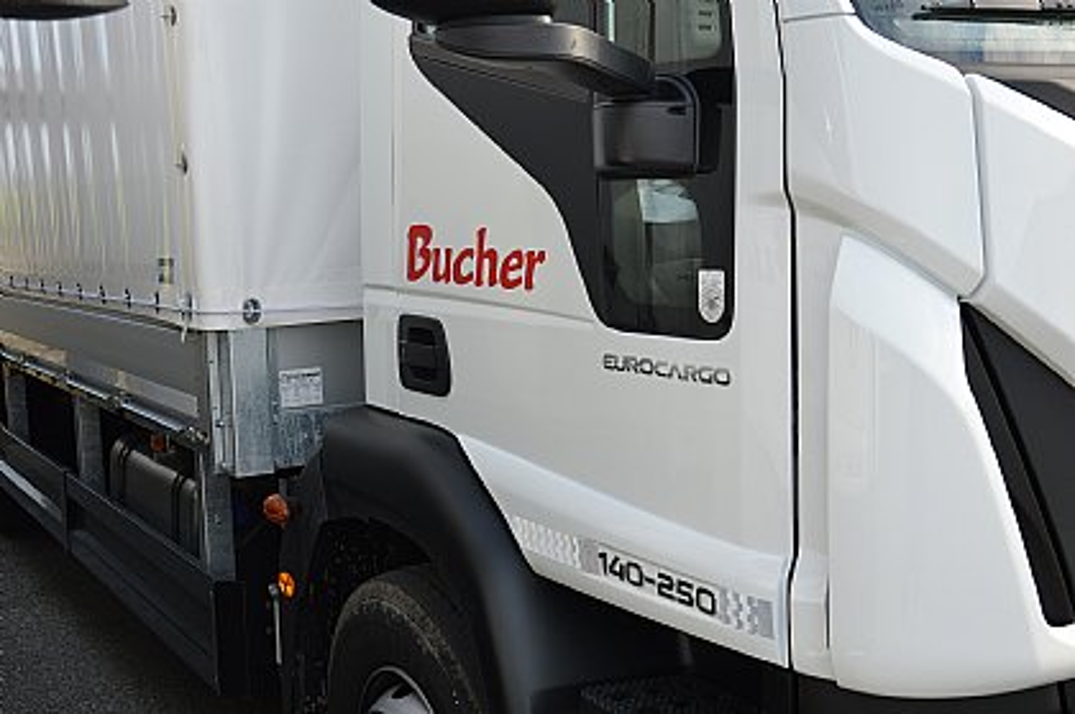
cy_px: 357
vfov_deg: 31.8
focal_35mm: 42
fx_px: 1253
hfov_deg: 46.4
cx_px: 538
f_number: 5.6
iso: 110
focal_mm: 28
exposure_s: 1/125
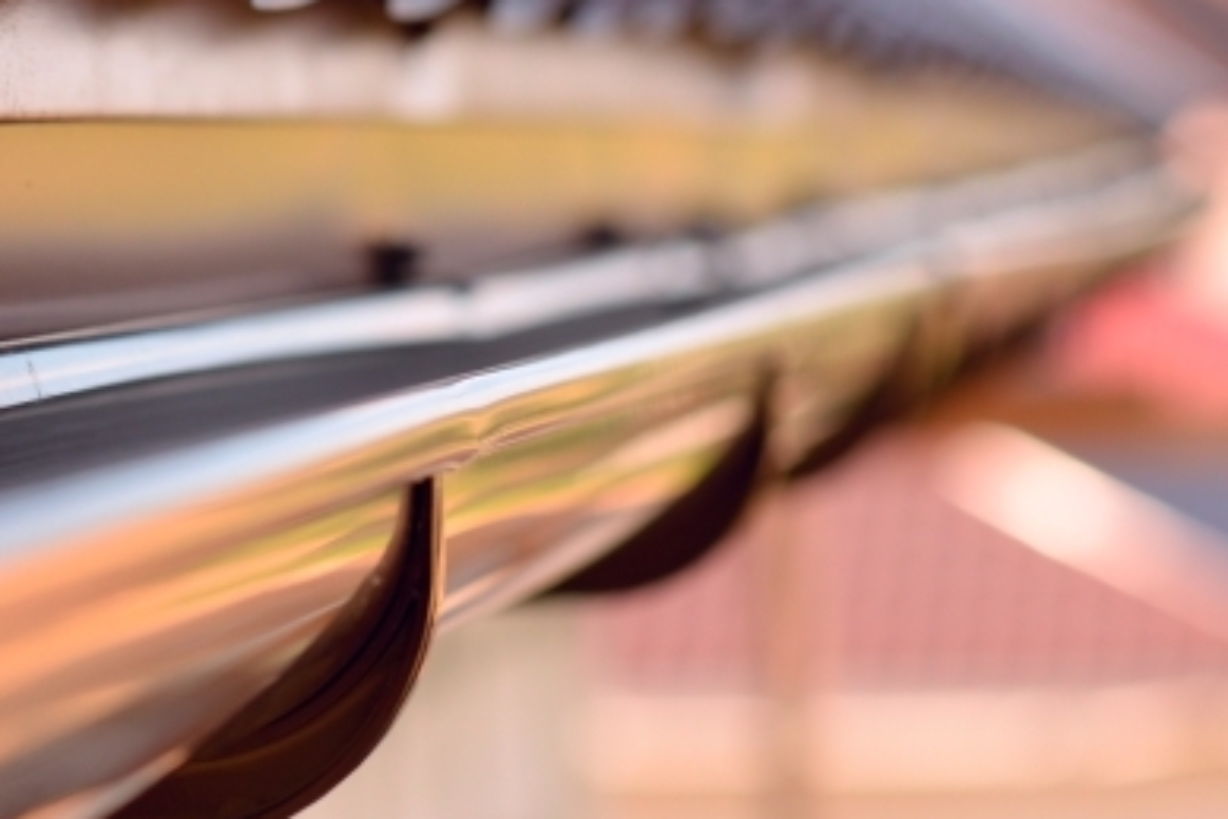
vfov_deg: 7.4
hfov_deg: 11.0
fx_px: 6347
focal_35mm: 186
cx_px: 76
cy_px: 522
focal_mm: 85
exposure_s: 1/500
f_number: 4.5
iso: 250
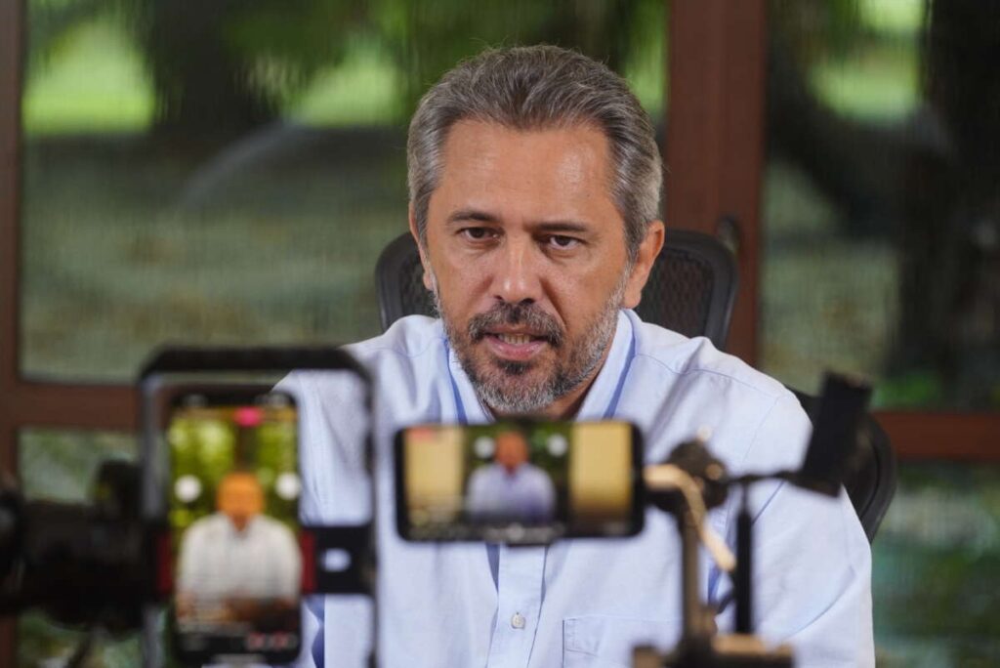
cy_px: 334
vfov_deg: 8.3
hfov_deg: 12.4
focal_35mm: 165
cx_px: 500
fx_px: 4586
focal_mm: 165
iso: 3200
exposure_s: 1/160
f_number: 5
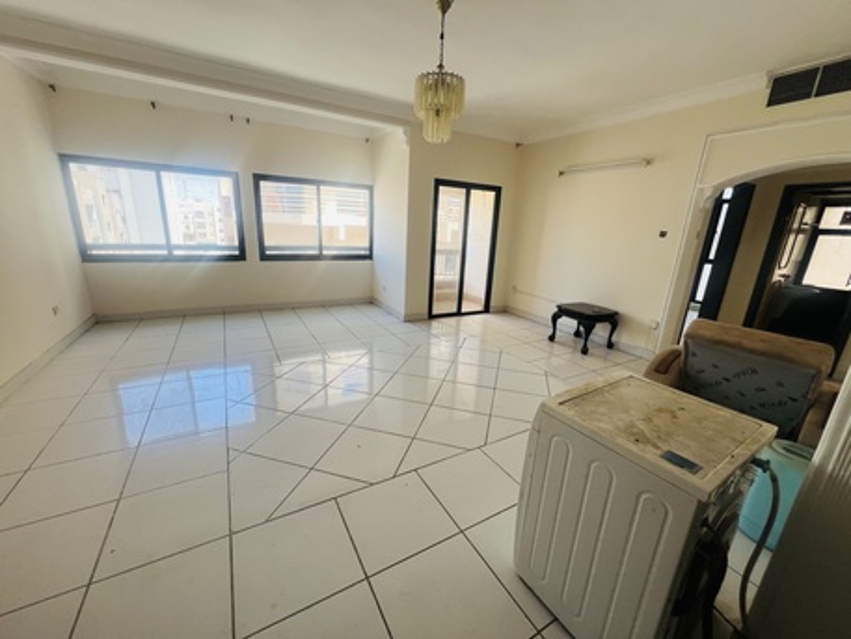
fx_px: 320
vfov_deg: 89.9
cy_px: 320
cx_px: 426
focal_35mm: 13
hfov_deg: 106.2
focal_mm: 1.57
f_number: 1.8
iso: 32
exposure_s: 1/99
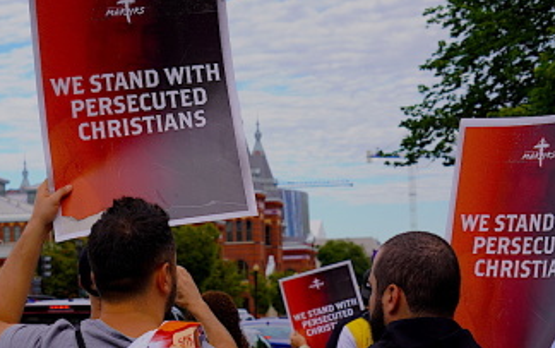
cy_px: 238
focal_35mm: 117
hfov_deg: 17.8
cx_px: 194
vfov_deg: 11.2
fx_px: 1766
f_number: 7.1
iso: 100
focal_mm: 55
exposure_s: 1/160
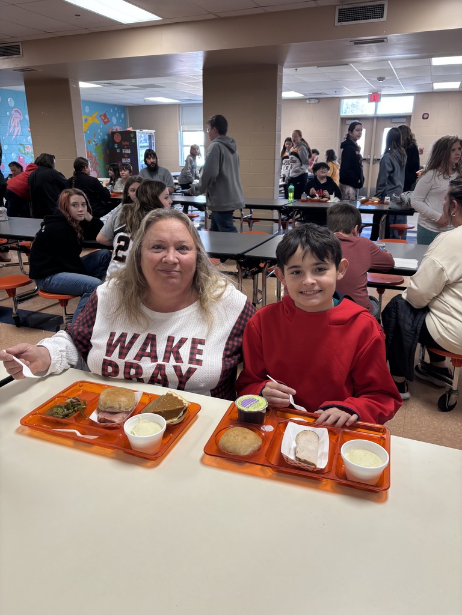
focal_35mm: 26
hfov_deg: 53.1
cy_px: 308
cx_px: 231
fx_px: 463
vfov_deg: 67.3
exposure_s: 1/60
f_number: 1.6
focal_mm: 5.96
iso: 100
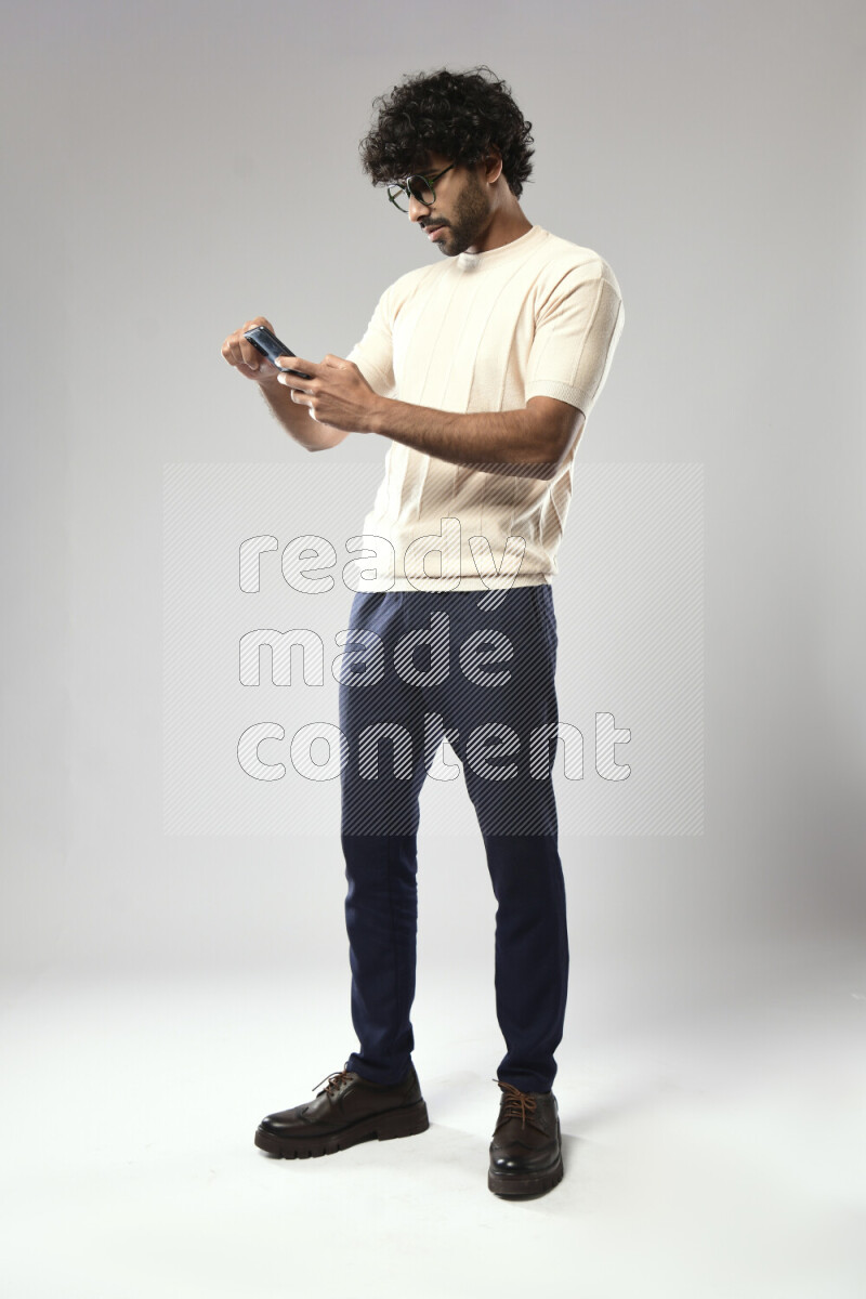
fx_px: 1263
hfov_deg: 37.9
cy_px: 650
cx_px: 433
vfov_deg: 54.4
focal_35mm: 35
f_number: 5
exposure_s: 1/125
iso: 400
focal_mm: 35
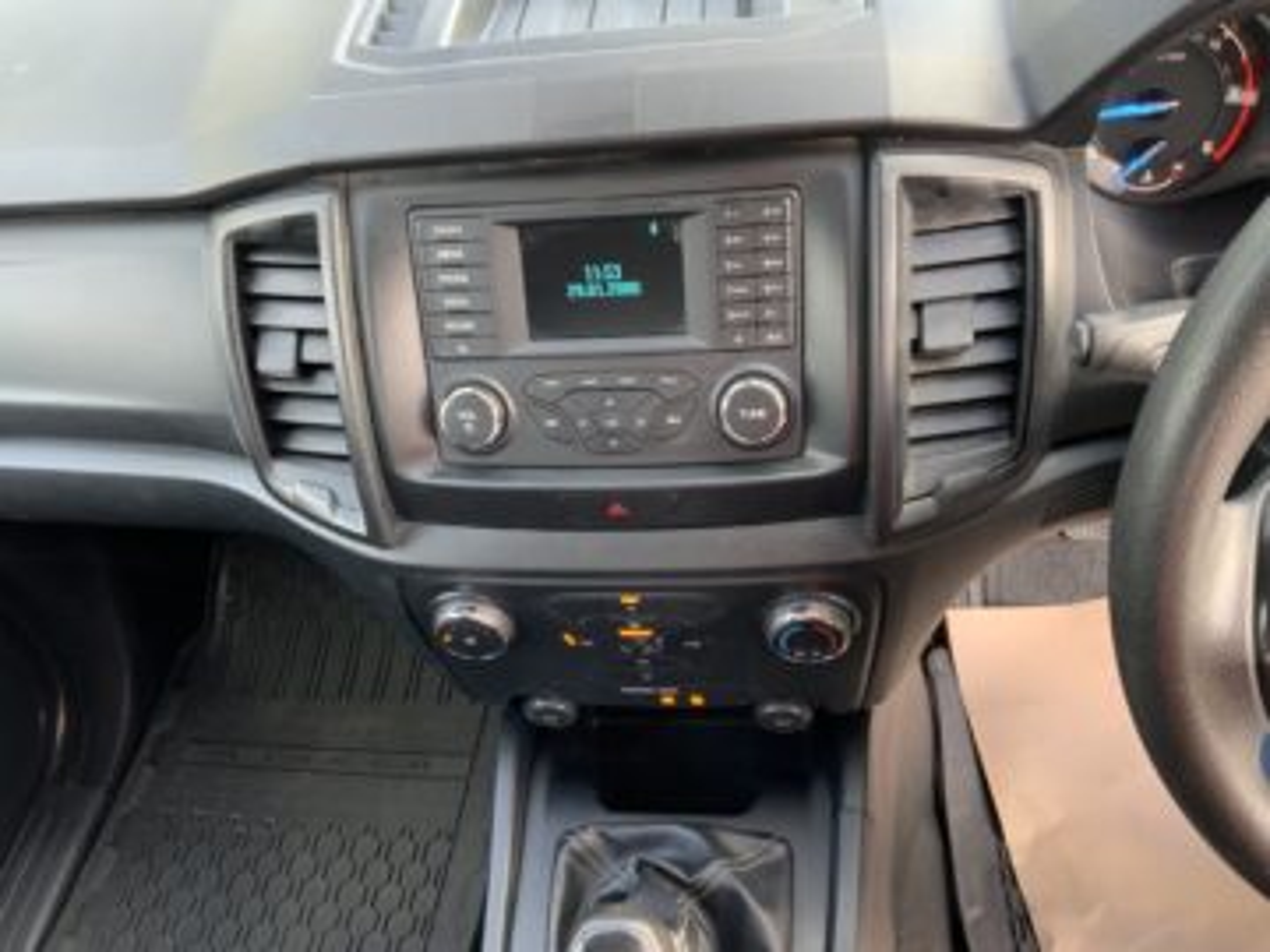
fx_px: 1064
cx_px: 635
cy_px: 476
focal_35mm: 29
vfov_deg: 48.2
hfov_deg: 61.7
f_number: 1.8
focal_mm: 3
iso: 80
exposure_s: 1/60
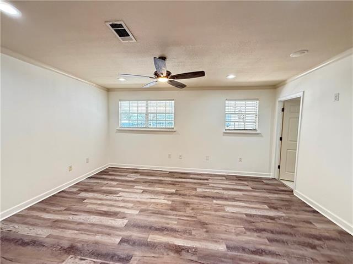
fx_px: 143
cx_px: 176
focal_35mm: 14
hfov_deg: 102.1
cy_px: 132
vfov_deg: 85.7
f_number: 2.2
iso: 640
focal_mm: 2.22
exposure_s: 1/120
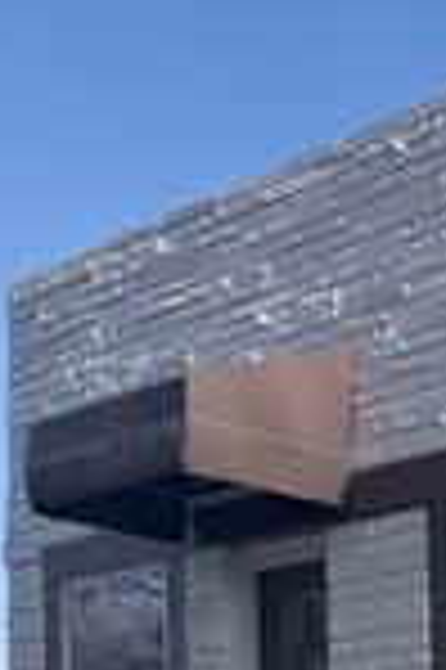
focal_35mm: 84
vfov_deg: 22.3
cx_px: 960
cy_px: 803
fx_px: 1565
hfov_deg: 13.3
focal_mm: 6.76
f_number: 1.78
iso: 80
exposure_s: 1/6173
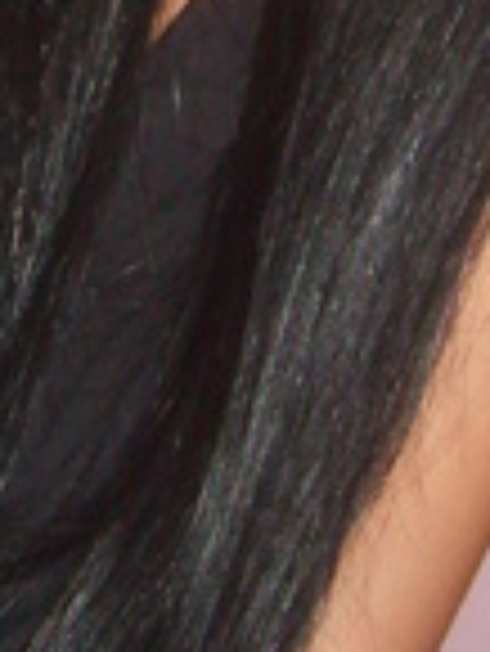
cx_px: 369
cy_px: -926
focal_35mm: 193
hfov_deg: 7.7
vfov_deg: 9.2
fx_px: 3637
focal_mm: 5.8
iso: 100
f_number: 2.8
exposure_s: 1/45
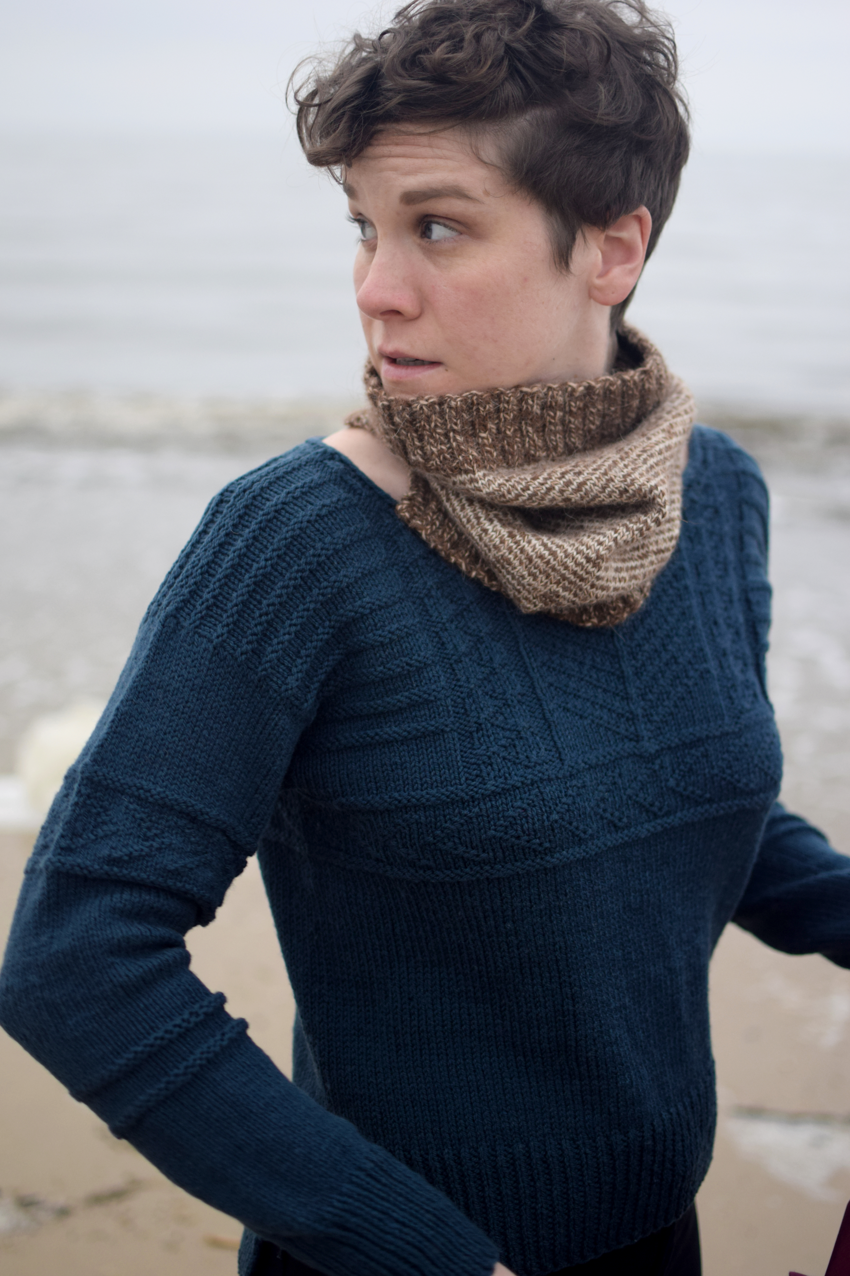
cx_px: 425
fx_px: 1859
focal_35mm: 52
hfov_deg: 25.8
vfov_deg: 37.9
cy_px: 638
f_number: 1.8
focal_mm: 35
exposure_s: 1/640
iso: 400
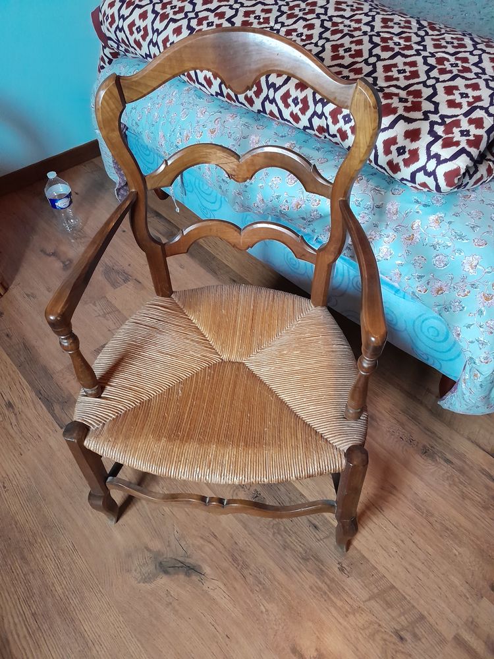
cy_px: 330
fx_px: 514
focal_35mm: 27
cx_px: 247
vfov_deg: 65.3
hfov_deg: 51.4
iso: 640
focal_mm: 4
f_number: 1.8
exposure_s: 1/25
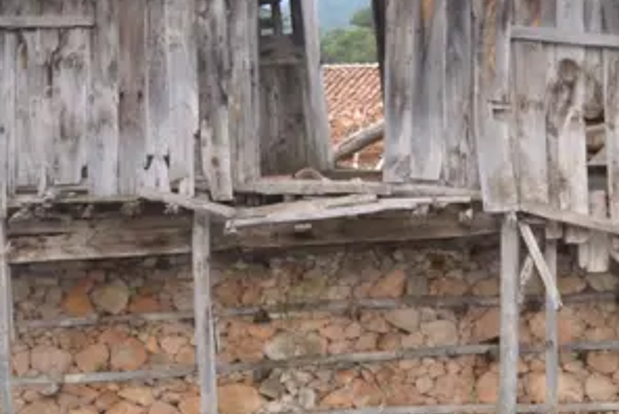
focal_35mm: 80
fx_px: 1377
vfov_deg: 17.1
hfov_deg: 24.9
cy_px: 276
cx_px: 496
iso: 200
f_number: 3.5
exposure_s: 1/200
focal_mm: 18
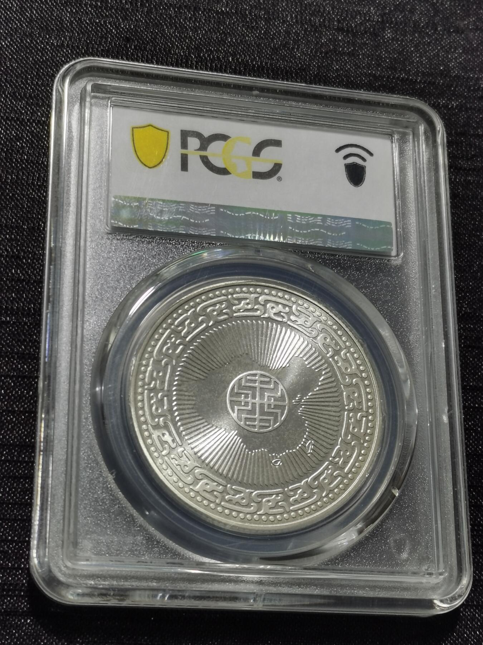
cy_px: 322
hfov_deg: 21.0
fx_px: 1302
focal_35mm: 70
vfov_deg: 27.8
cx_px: 242
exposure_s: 1/100
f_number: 1.8
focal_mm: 5.58
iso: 50
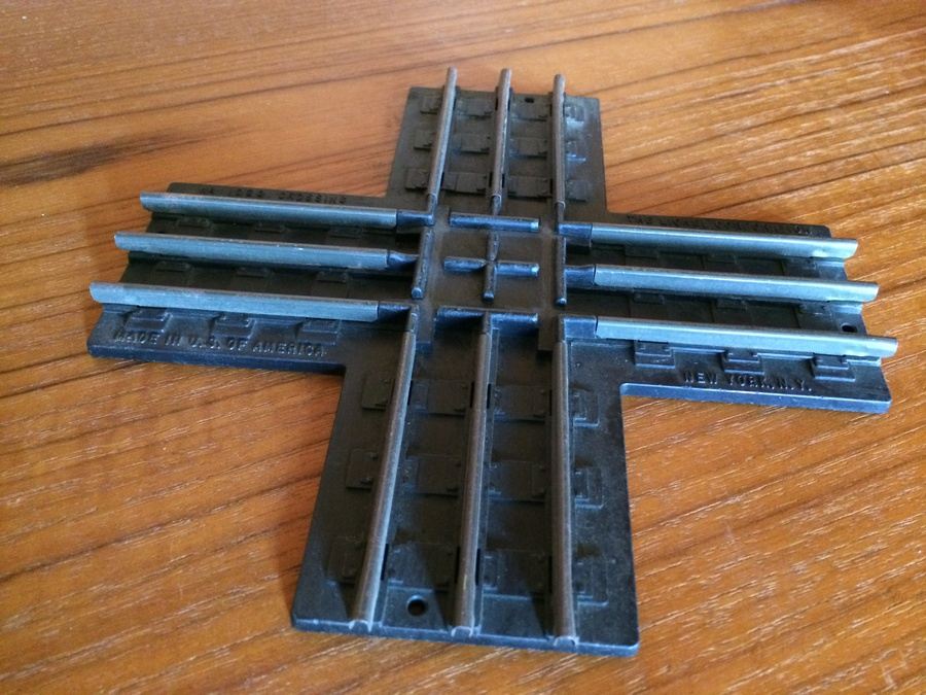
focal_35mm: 30
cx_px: 463
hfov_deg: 60.0
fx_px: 803
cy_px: 348
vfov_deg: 46.8
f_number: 2.2
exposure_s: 1/15
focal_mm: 4.12
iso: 640
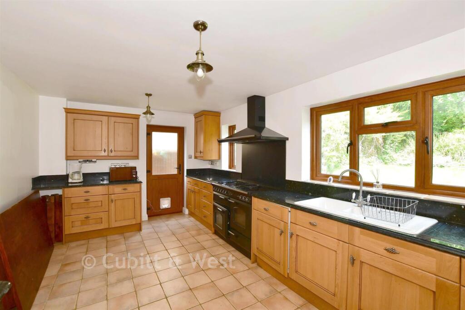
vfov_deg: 77.3
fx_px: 194
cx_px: 232
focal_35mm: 15
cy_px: 155
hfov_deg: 100.4
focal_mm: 10
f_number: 8
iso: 200
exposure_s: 1/25
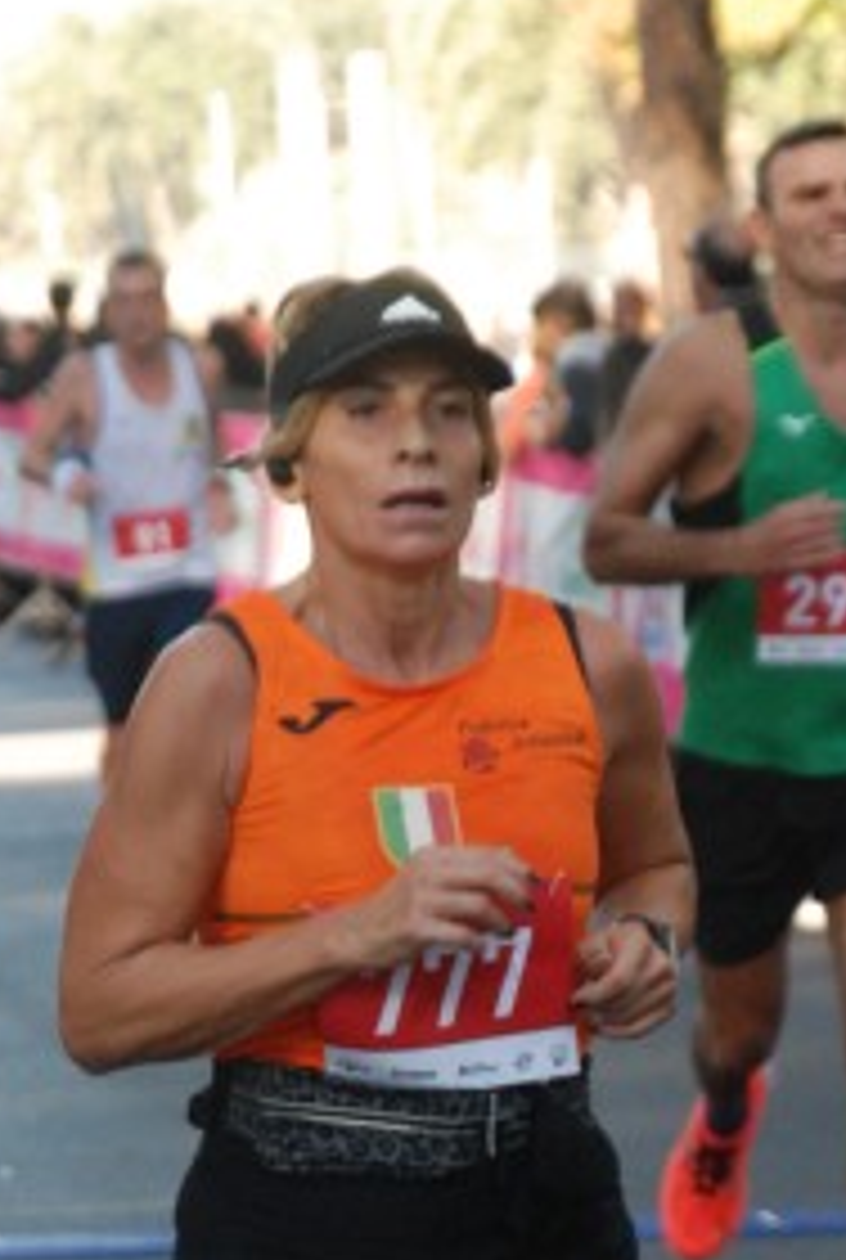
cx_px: 547
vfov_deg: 6.7
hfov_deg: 4.5
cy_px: 1076
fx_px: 10700
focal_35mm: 305
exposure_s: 1/250
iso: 1000
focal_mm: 95
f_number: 5.6
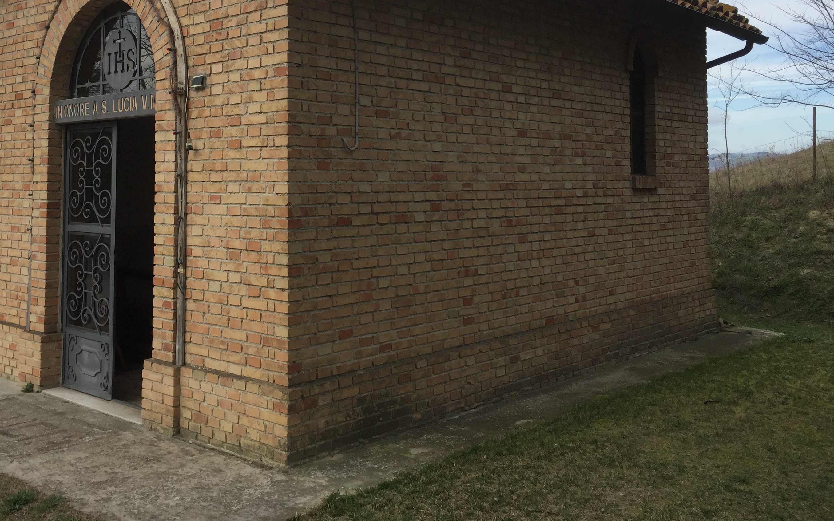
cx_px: 344
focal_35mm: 37
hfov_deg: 52.5
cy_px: 147
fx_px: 841
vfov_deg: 33.9
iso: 32
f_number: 2.2
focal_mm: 4.15
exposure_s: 1/1068
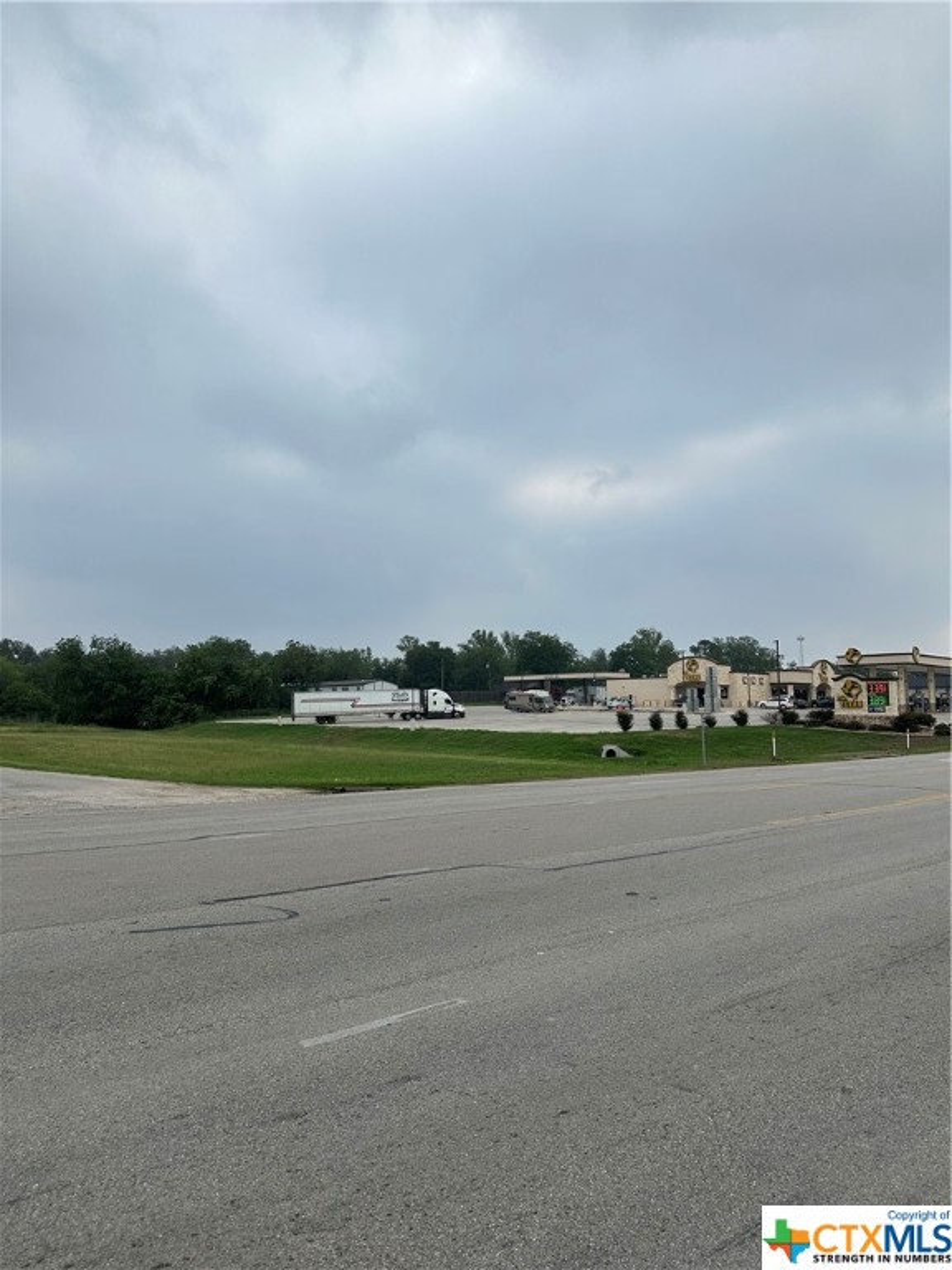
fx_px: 880
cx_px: 476
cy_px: 635
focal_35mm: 24
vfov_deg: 71.6
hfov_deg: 56.8
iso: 80
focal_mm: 6.86
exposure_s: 1/3356
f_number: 1.78
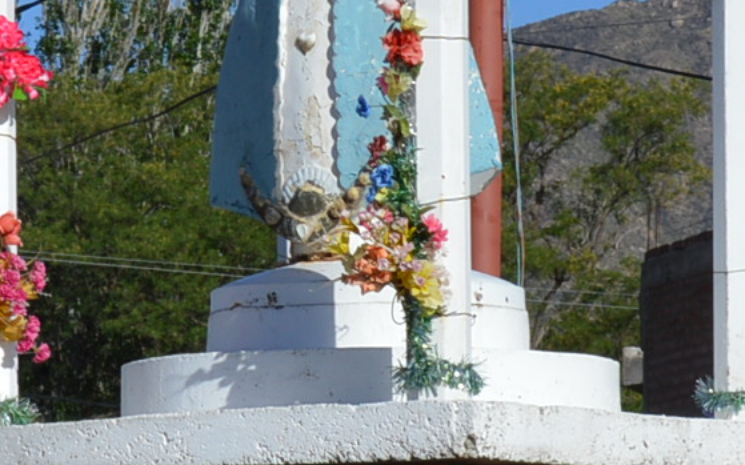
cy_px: 309
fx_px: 5840
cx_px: 462
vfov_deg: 4.6
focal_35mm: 288
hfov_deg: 7.3
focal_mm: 35
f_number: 9
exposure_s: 1/320
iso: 100
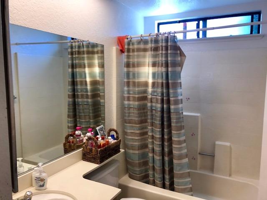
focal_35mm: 28
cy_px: 100
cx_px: 134
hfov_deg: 63.4
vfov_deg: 49.7
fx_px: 216
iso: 32
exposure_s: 1/60
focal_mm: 3.99
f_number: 1.8
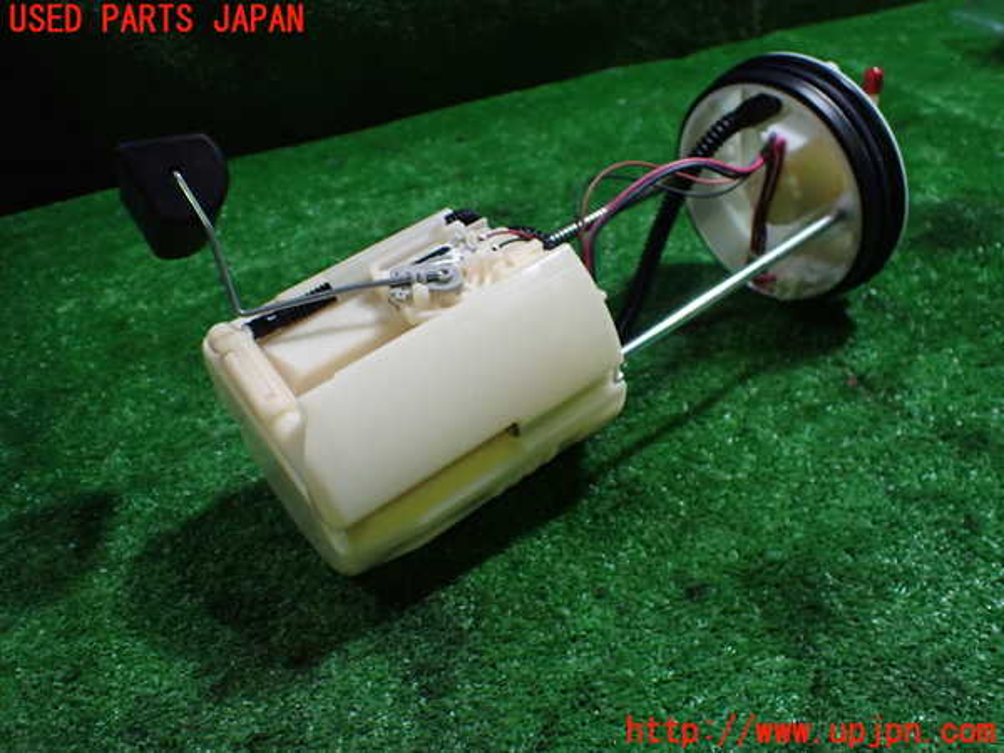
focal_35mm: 30
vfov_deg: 46.8
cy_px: 376
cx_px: 502
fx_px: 870
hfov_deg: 60.0
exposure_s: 1/125
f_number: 2.3
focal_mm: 5.4
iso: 640
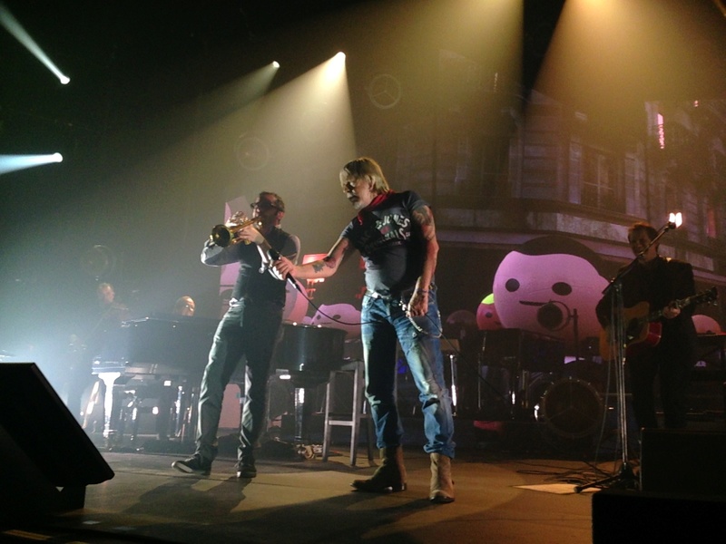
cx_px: 363
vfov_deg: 42.9
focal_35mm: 33
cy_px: 272
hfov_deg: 55.4
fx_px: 692
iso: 250
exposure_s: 1/120
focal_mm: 4.12
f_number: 2.4
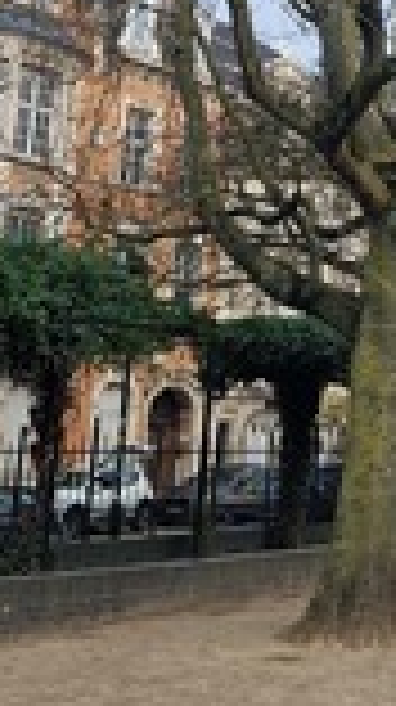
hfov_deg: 14.7
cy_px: -22
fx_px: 1497
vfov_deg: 25.1
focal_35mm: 80
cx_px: 430
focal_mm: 5.4
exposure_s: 1/734
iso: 50
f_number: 1.8
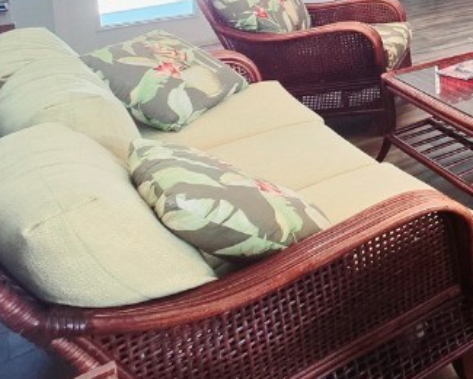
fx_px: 560
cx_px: 726
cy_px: -76
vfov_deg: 31.3
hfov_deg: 28.0
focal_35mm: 40
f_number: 2.2
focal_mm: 2.2
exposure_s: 1/60.2
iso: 80
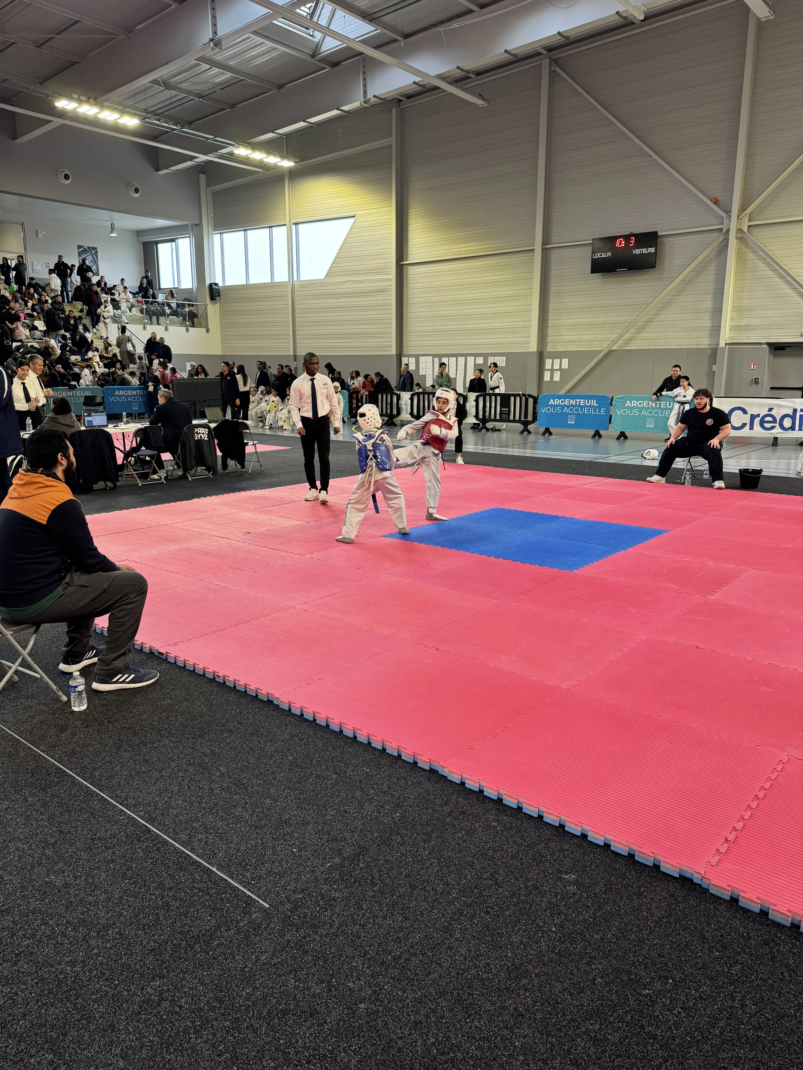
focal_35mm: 24
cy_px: 535
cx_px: 402
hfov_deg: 56.8
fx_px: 742
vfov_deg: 71.6
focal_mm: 6.76
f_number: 1.78
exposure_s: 1/50
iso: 125
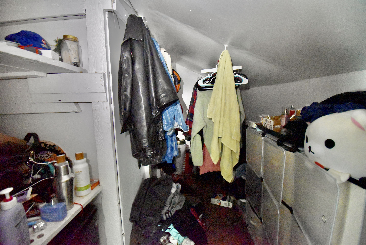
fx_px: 153
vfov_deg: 77.4
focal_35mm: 15
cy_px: 122
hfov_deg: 100.3
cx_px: 183
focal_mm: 10
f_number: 4.5
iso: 12800
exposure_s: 1/40
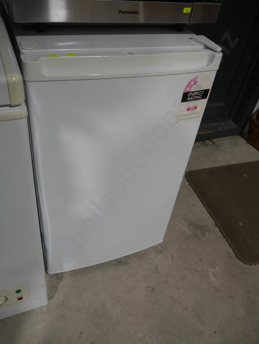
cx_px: 130
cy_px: 172
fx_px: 299
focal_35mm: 30
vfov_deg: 59.9
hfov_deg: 46.8
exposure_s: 1/100
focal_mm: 15
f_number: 3.6
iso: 200
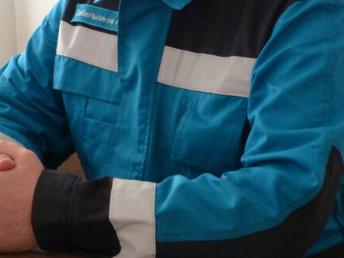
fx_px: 954
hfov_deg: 20.4
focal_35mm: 96
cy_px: 29
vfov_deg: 15.2
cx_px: 116
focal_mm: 7.4
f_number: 3.2
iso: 200
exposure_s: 1/60
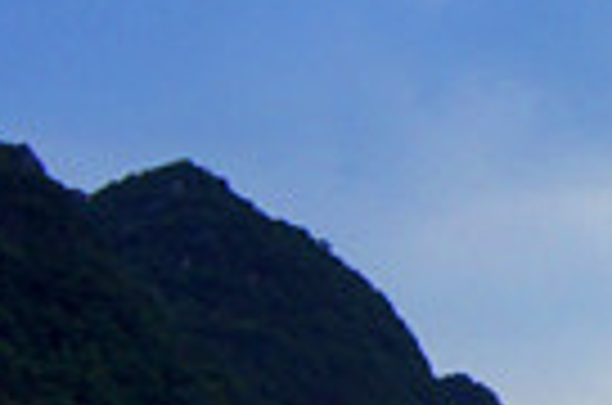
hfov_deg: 8.9
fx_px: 3714
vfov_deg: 6.2
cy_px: 94
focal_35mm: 219
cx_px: 1206
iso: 100
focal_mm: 22
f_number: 6.3
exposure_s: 1/320
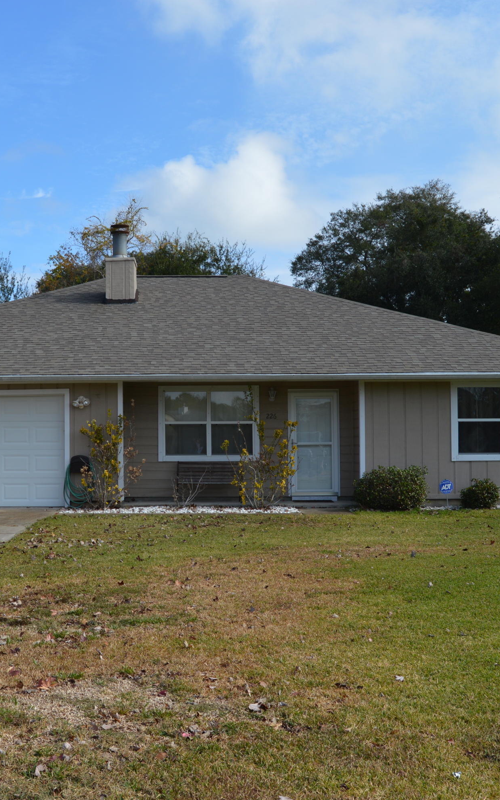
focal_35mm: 44
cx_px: 186
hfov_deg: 29.2
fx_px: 954
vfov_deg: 45.5
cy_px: 400
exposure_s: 1/250
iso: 100
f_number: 8
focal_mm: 19
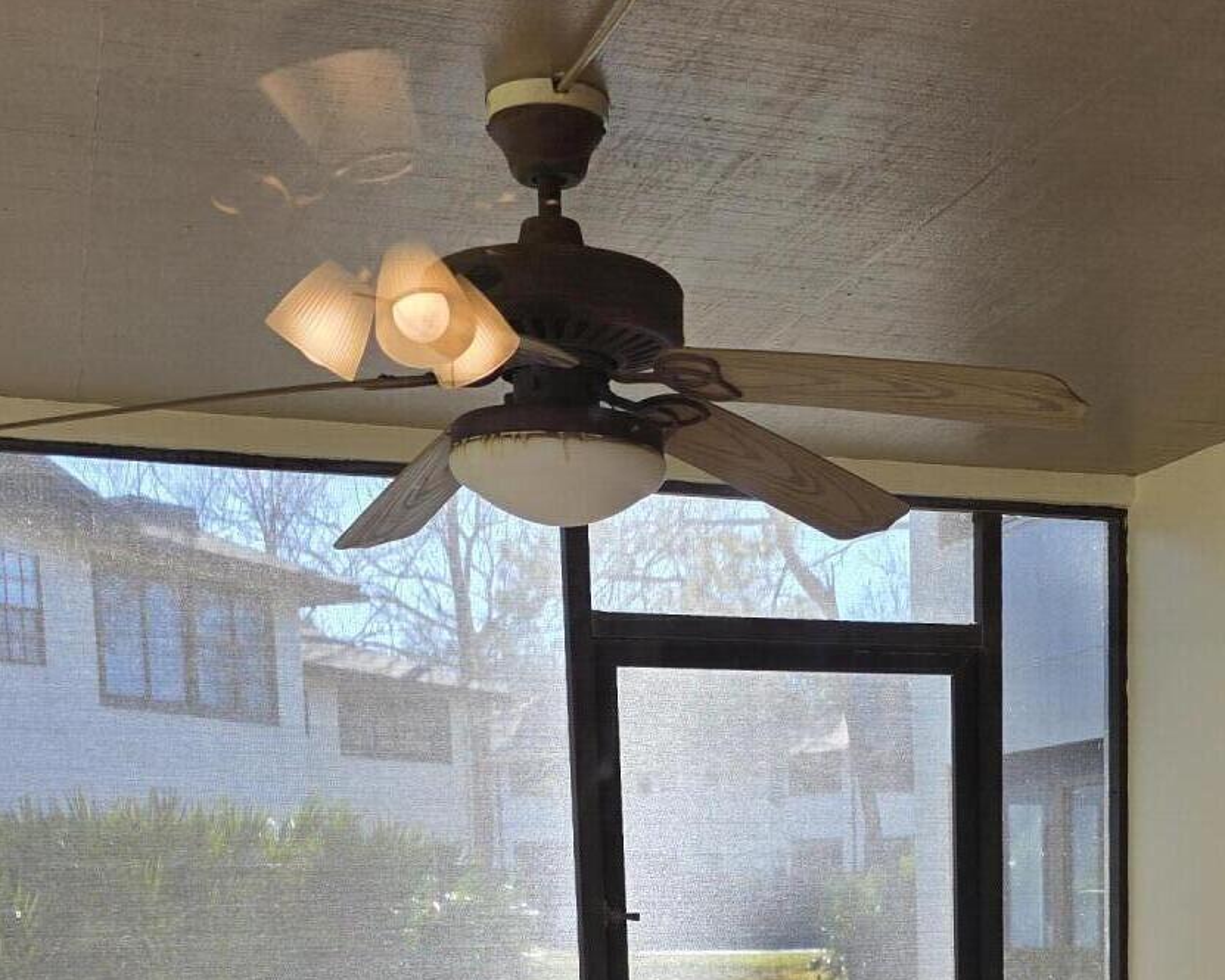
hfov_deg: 34.0
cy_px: 1068
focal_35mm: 54
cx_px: 915
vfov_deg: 26.0
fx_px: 1958
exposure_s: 1/120
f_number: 1.7
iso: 25
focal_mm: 6.3
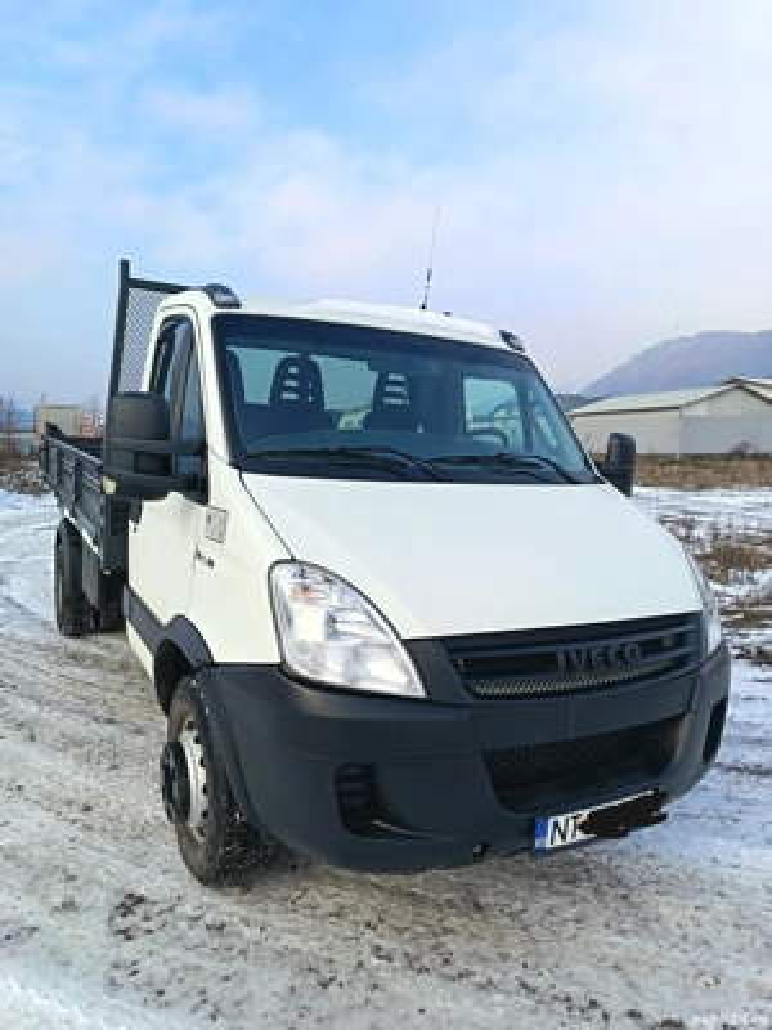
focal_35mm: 24
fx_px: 714
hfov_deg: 56.8
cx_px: 386
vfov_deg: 71.6
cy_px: 515
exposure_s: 1/373
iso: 100
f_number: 1.75
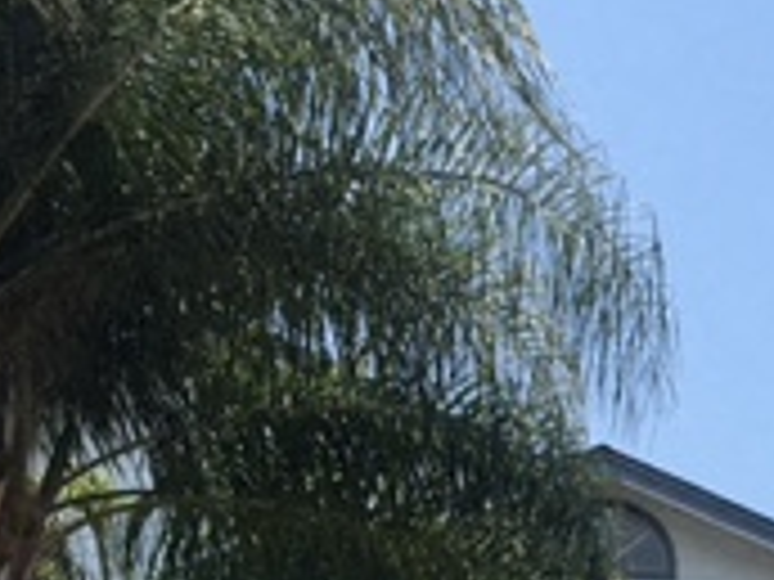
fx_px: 2415
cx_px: 1224
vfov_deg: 13.4
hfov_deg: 16.3
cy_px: 629
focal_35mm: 108
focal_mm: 4.15
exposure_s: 1/1350
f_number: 2.2
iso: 25
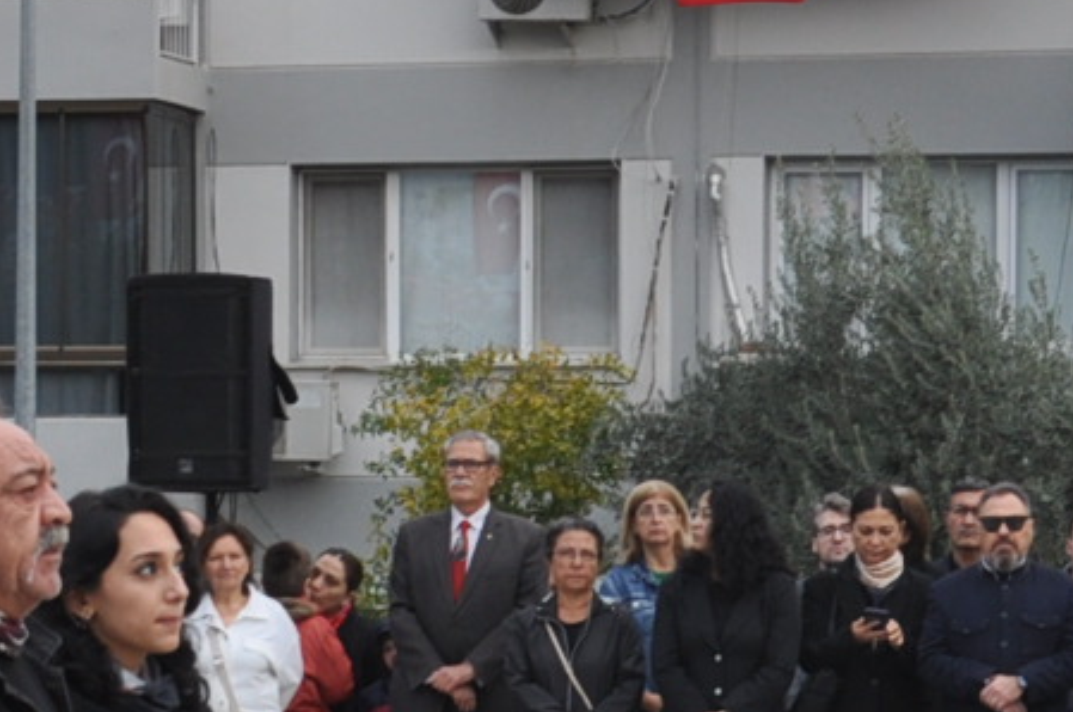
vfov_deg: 7.9
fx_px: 5119
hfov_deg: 11.9
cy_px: 676
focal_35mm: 172
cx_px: 186
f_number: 8
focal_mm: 24
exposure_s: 1/60
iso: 200
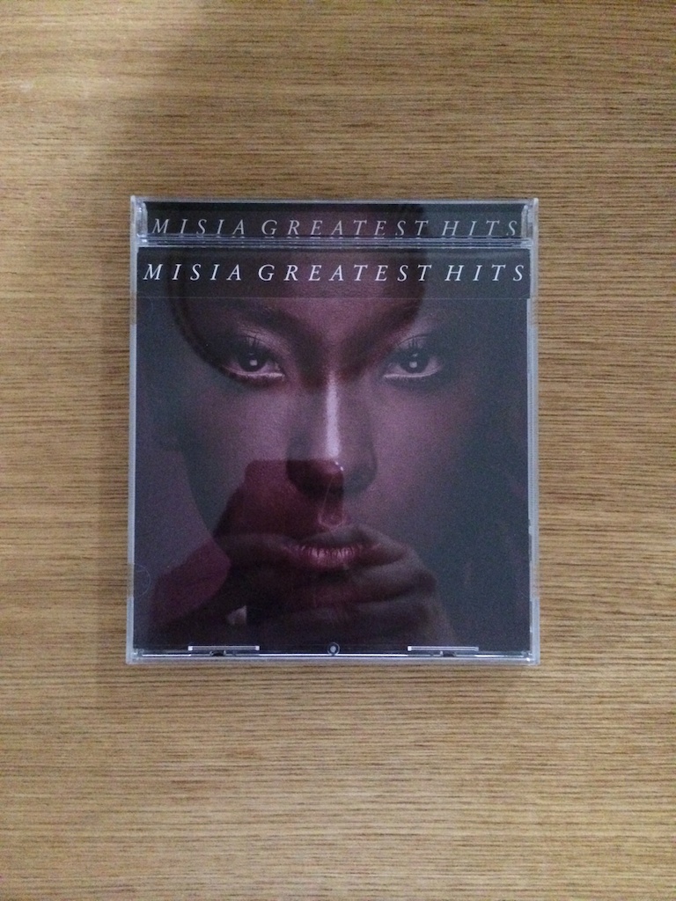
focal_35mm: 30
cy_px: 450
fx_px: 781
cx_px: 338
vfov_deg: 60.0
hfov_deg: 46.8
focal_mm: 4.12
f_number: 2.2
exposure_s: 1/15
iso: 1000
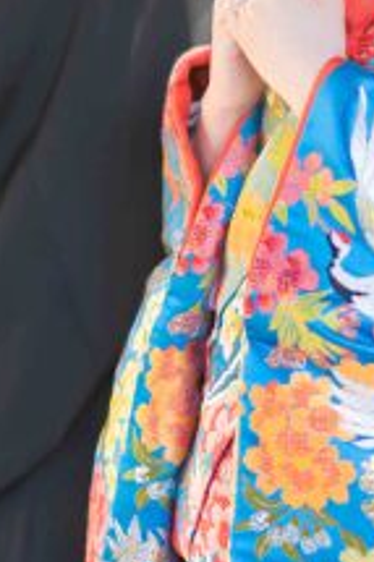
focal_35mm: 186
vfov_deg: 10.9
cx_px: 110
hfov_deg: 7.4
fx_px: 2903
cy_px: -105
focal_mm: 50
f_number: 1.4
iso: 400
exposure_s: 1/60
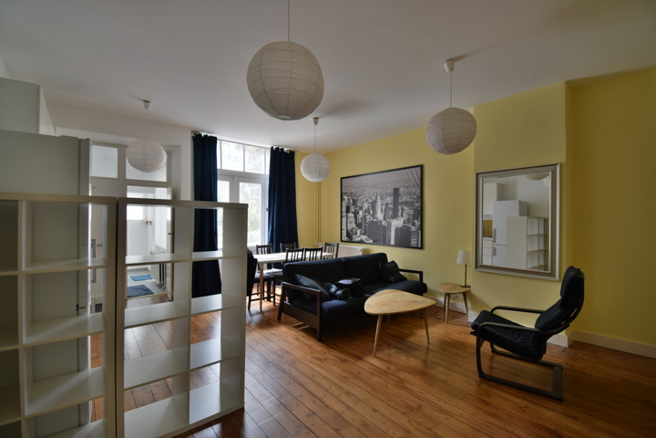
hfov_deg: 100.4
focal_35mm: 15
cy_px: 219
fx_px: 273
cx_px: 328
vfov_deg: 77.3
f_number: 4.5
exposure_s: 1/13
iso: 100
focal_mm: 10
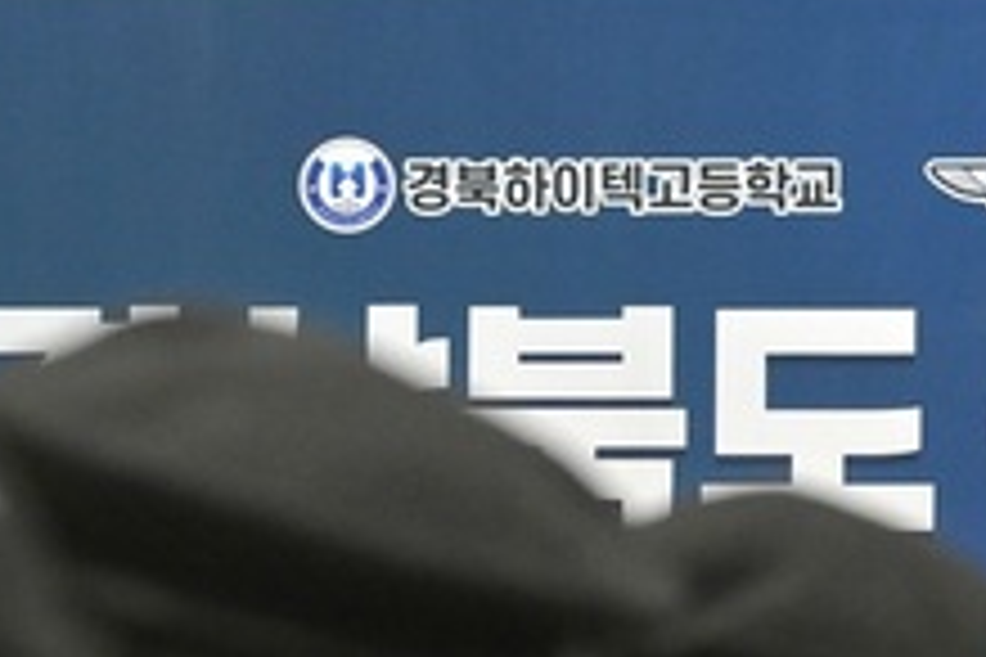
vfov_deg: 3.0
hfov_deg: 4.5
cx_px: 1688
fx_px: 12379
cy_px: 720
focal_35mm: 452
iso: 2500
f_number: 6.3
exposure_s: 1/200
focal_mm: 110
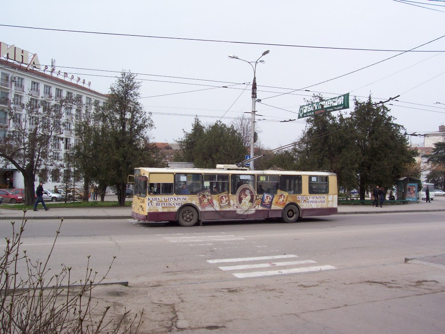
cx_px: 222
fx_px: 437
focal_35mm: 34
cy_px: 167
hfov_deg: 54.0
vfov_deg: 41.8
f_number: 5.1
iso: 80
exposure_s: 1/276
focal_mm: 5.6
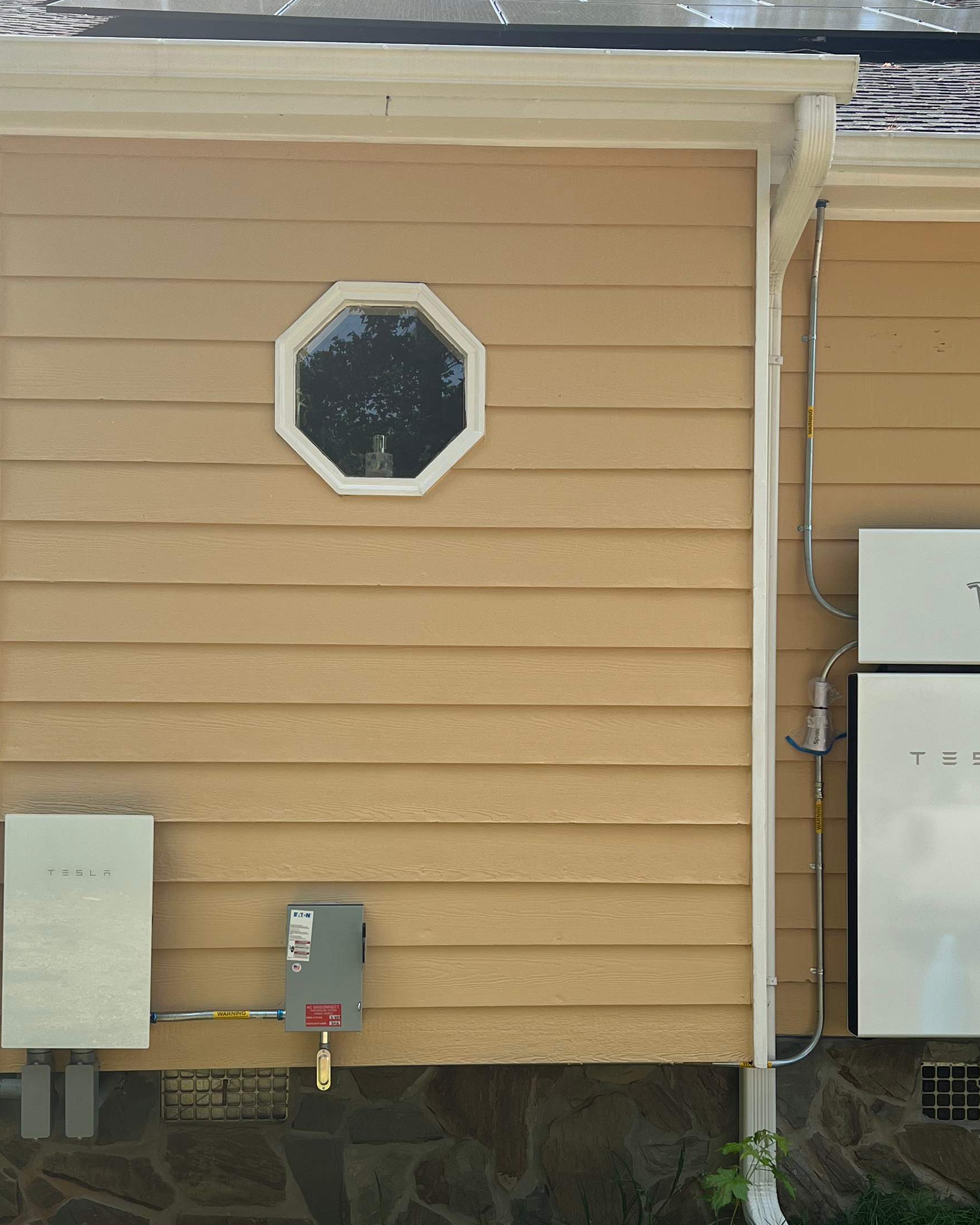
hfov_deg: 32.1
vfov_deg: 39.4
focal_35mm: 47
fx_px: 1704
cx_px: 488
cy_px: 719
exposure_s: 1/1280
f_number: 1.5
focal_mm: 5.7
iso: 50
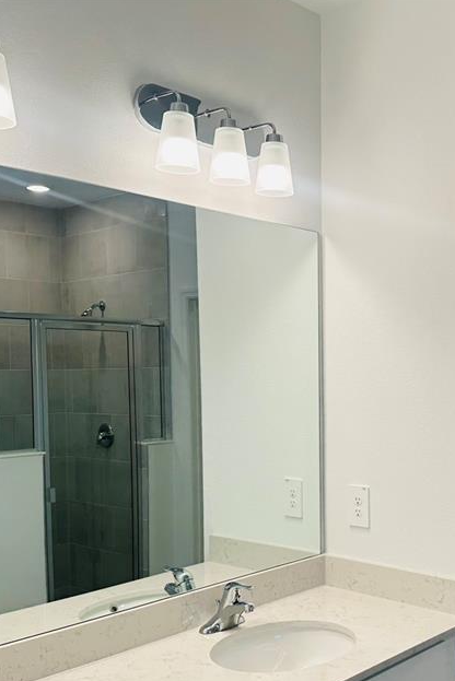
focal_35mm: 41
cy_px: 414
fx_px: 776
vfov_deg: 47.1
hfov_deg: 32.2
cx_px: 327
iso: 64
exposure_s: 1/234
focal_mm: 6.86
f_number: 1.78
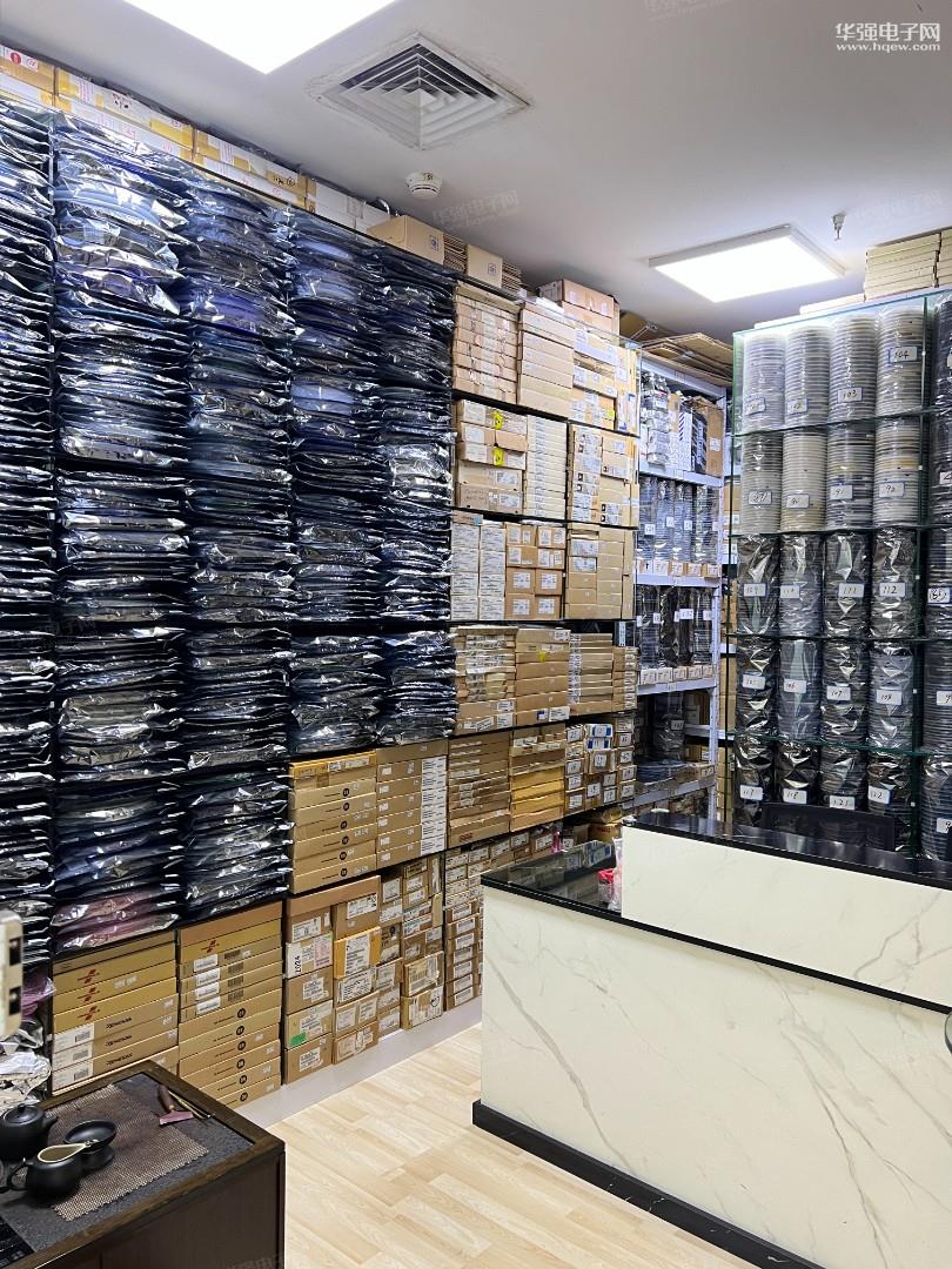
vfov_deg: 67.3
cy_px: 634
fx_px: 953
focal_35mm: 26
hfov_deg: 53.1
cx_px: 476
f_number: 1.5
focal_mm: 5.7
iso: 160
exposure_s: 1/50
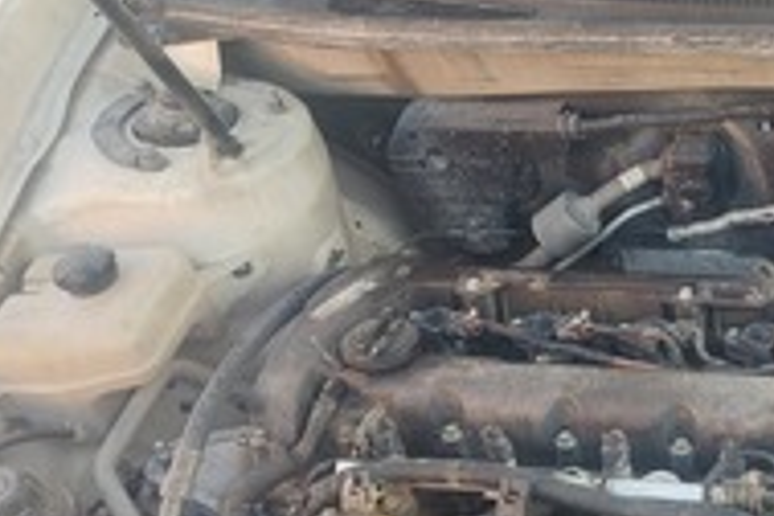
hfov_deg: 31.1
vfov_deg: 22.1
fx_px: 1247
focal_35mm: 58
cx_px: 825
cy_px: 567
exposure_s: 1/50
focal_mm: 5.06
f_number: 1.8
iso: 64
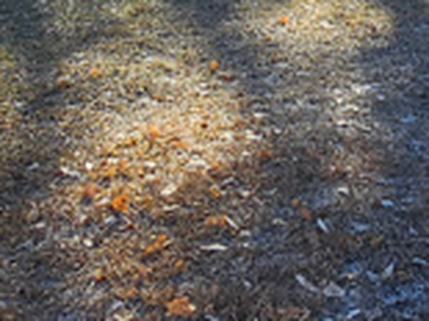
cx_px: 327
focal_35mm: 86
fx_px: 1065
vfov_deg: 16.4
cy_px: -75
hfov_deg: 22.5
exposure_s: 1/1182
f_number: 2.2
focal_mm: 2.2
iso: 50
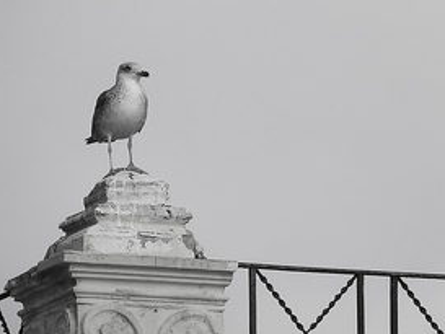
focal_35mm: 2418
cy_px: 106
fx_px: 31098
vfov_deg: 0.6
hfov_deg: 0.8
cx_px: 349
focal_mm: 198
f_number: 5.6
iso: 100
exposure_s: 1/640
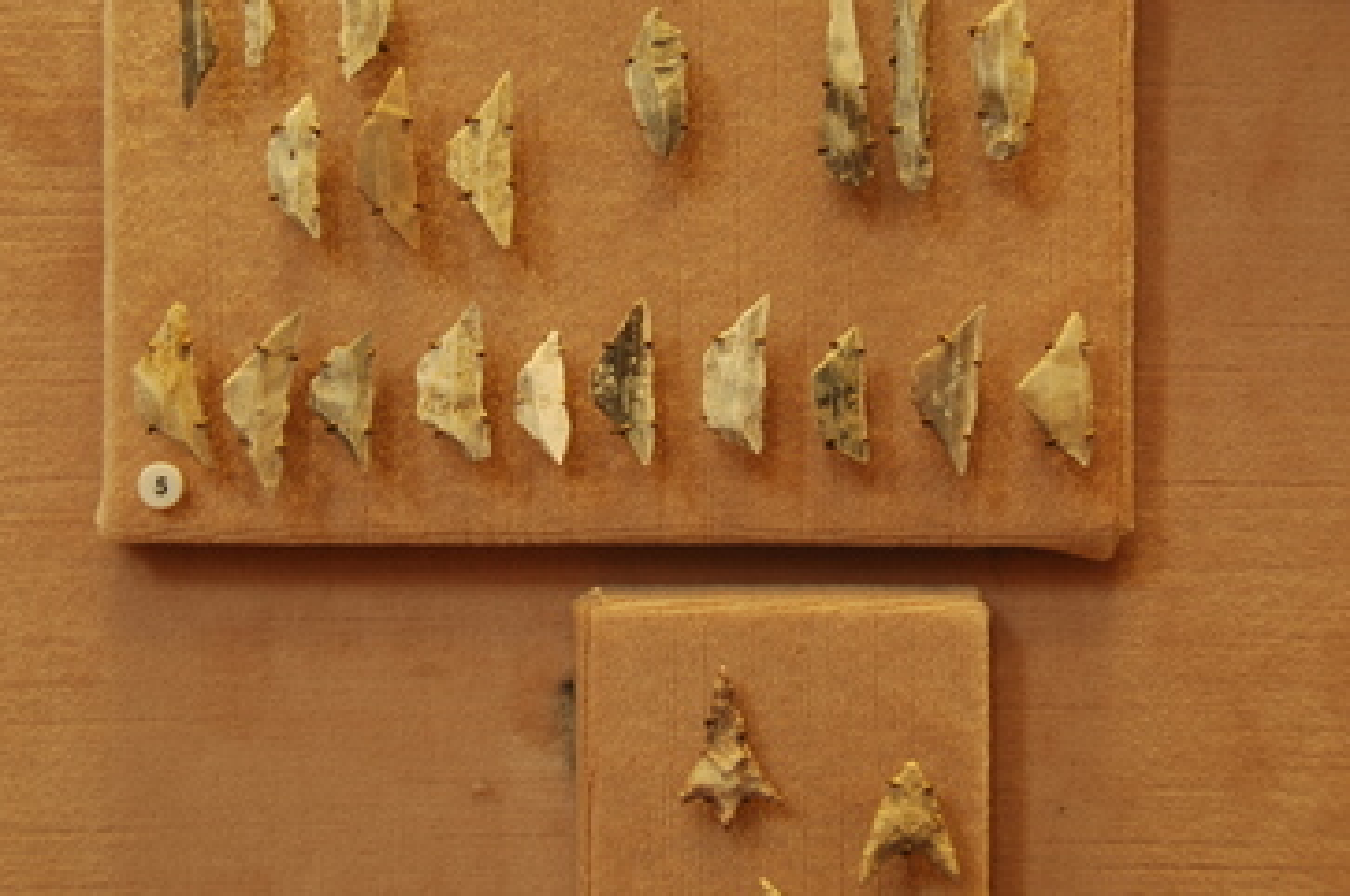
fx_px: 2996
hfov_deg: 25.4
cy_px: 357
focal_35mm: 80
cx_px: 655
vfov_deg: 17.0
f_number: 4.5
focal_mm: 44
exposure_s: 1/2.5
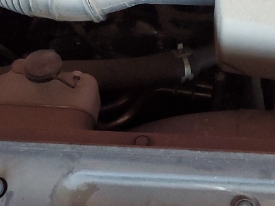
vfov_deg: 15.4
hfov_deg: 20.1
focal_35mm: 95
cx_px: 263
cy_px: 30
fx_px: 754
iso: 287
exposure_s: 1/60.2
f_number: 1.5
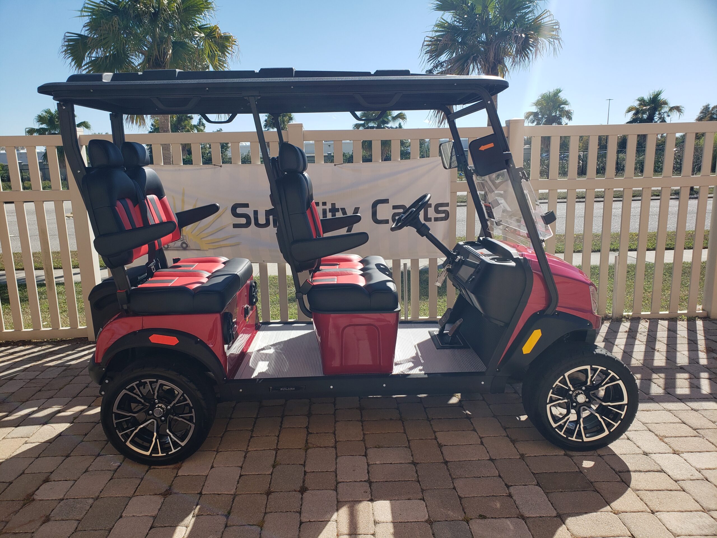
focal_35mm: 26
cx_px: 358
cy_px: 269
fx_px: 539
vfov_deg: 53.1
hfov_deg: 67.3
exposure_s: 1/1476
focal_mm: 4.3
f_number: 2.4
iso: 50
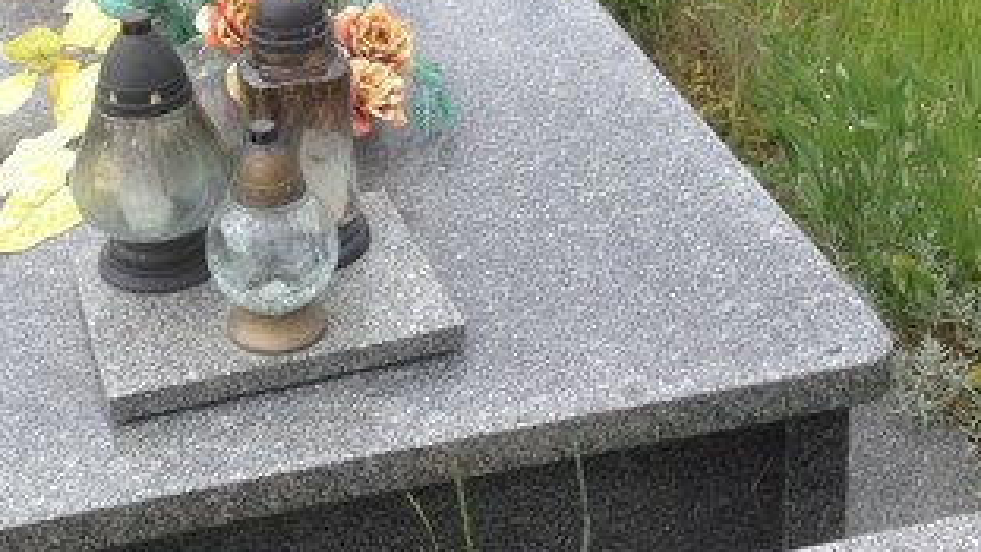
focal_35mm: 74
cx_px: 199
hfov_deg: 28.0
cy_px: -98
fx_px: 1925
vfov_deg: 15.7
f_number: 2.4
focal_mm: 4.12
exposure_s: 1/678
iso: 50
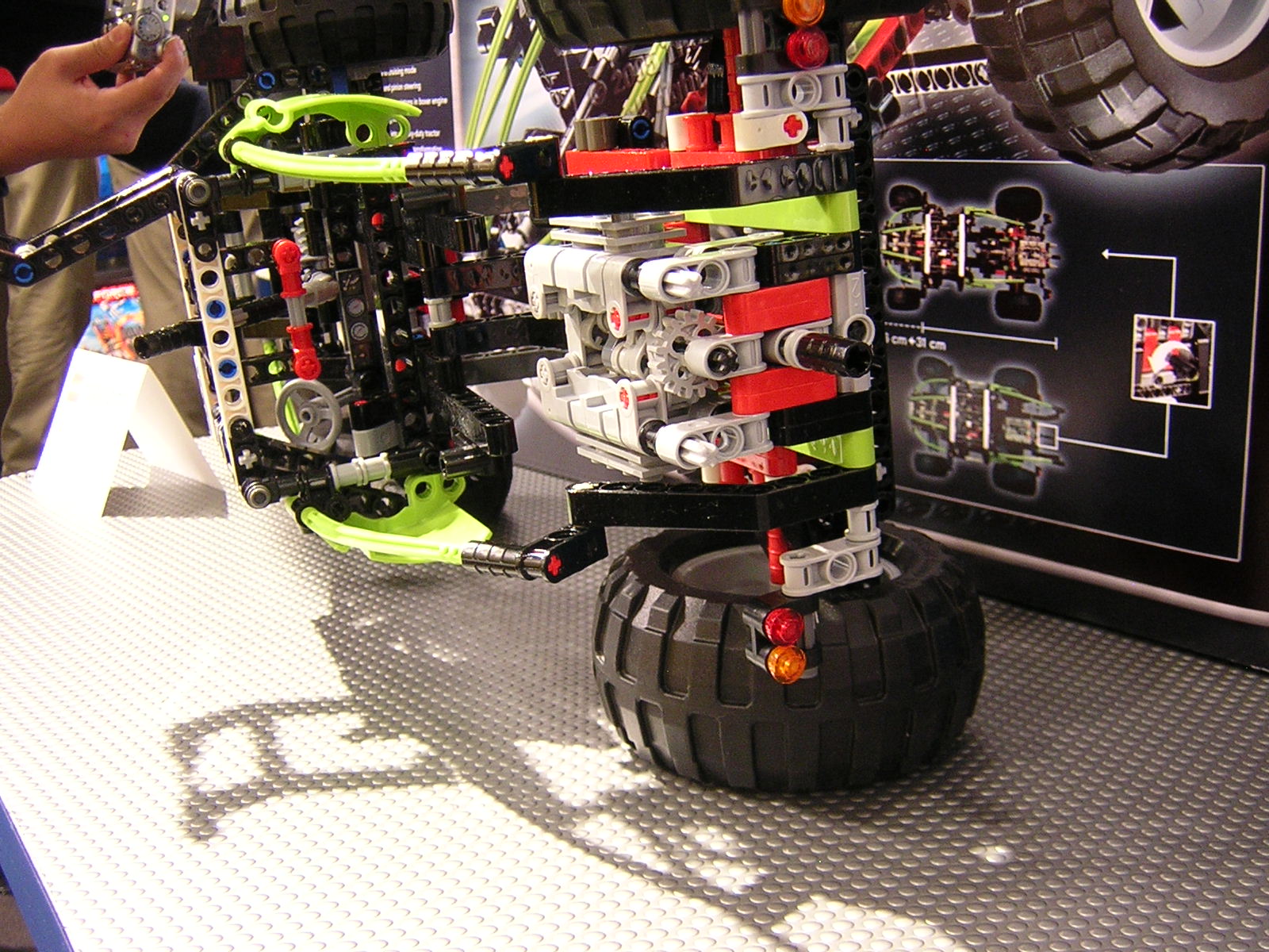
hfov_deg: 46.8
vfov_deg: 36.0
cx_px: 634
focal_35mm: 40
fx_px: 1466
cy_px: 476
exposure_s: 1/3.3
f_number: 2.7
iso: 319
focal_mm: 5.2
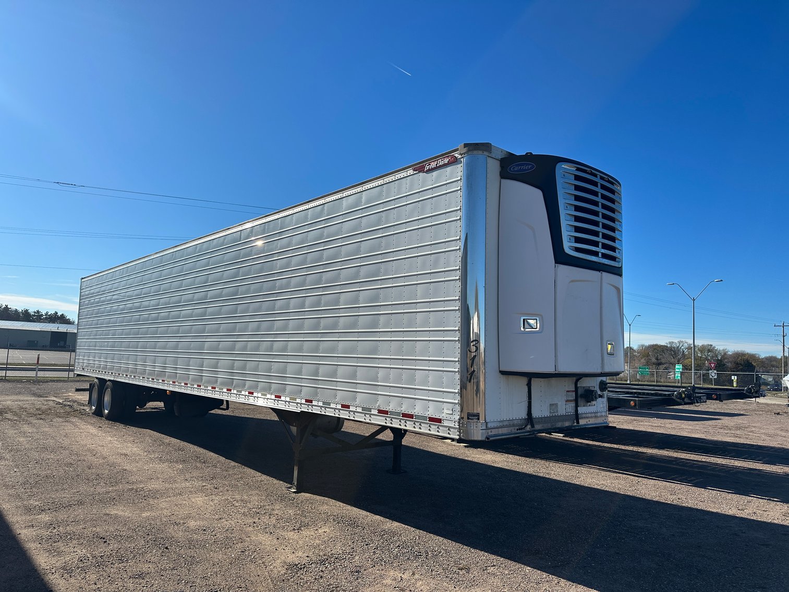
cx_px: 394
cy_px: 296
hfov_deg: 71.6
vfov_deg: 56.8
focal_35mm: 24
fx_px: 547
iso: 80
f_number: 1.78
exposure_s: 1/4762
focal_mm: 6.86
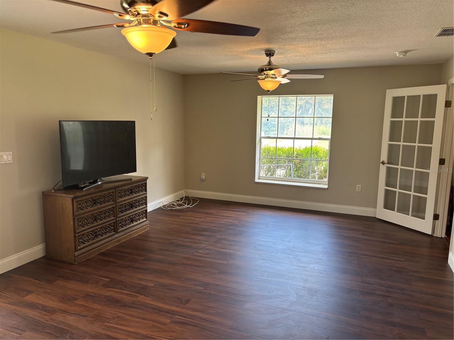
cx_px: 227
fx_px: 341
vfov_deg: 53.1
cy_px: 170
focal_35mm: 26
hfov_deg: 67.3
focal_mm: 5.96
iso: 80
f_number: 1.6
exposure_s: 1/60
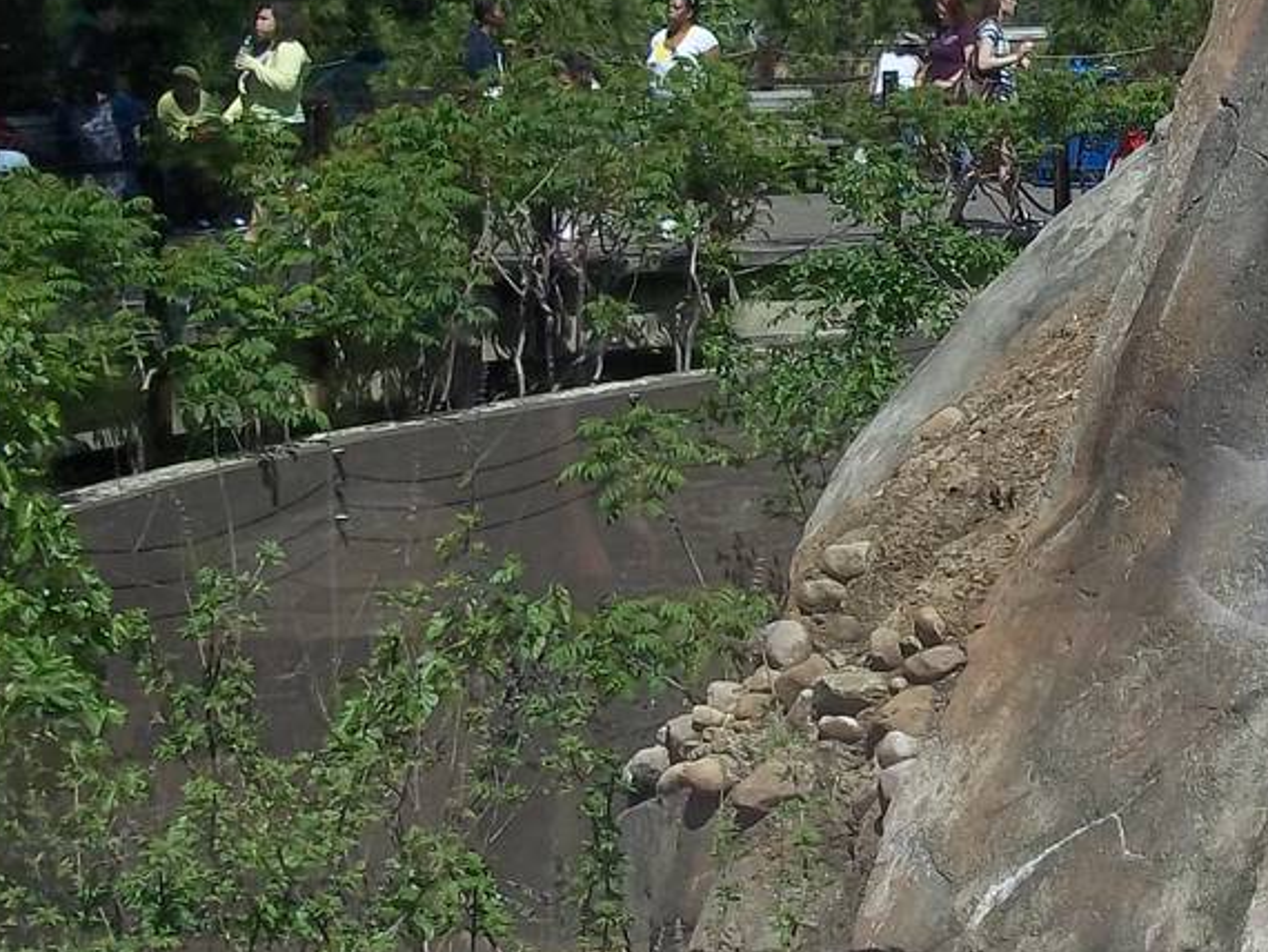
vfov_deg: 14.6
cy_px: 267
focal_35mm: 101
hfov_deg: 19.0
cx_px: 1181
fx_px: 3701
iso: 80
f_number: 8
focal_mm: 6.5
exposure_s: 1/250
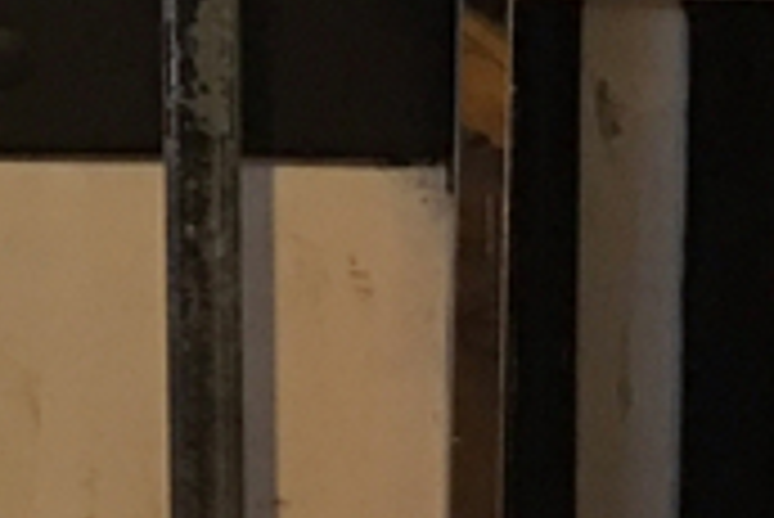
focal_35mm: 175
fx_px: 3766
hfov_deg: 10.5
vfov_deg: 7.8
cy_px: 68
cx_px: -896
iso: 80
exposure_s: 1/4
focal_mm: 4.15
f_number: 2.2
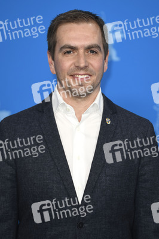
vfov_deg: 10.3
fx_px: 1327
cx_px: 80
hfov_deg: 6.9
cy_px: 120
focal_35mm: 200
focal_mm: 200
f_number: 3.5
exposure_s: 1/400
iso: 640
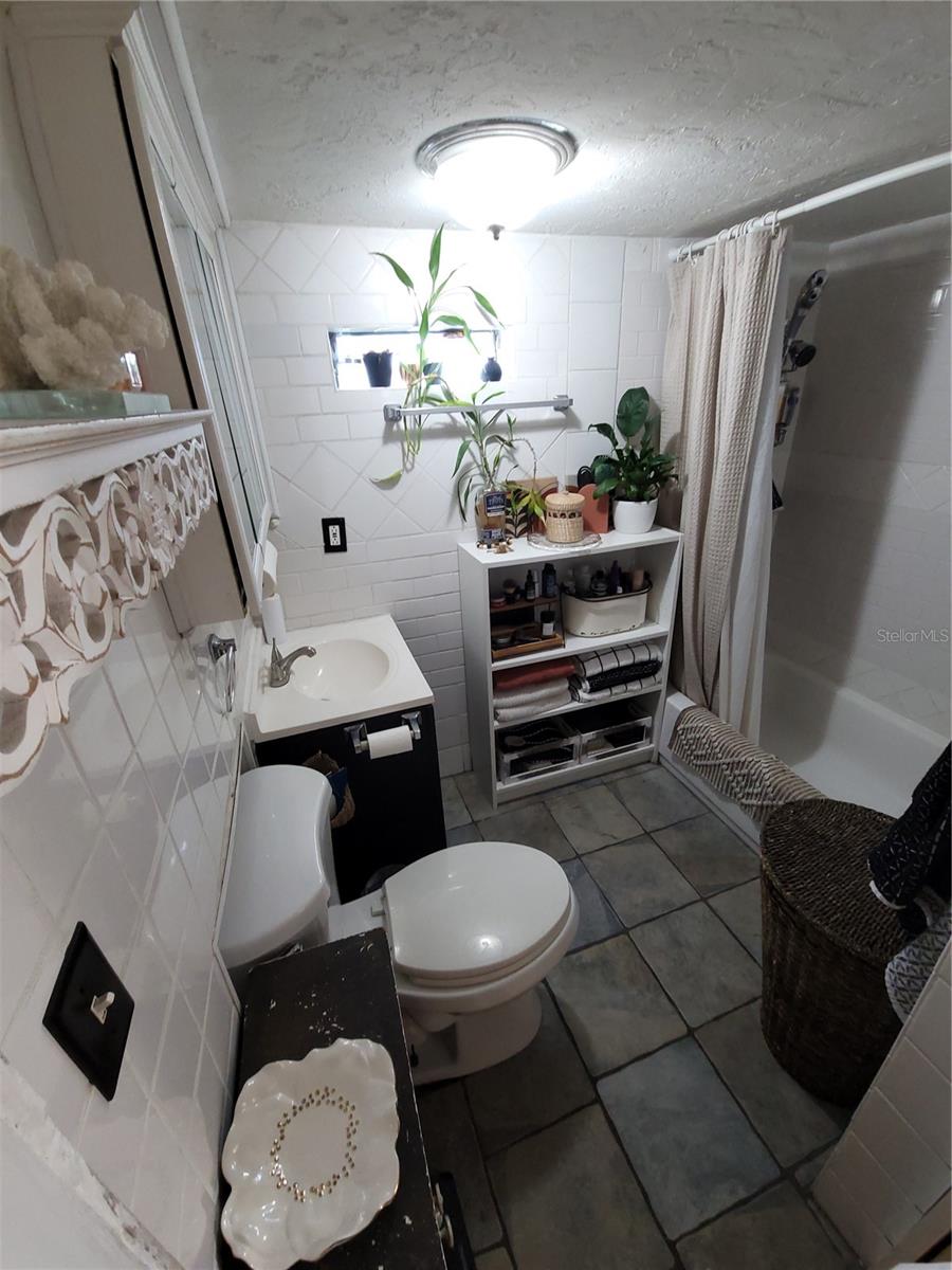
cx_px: 476
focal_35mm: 13
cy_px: 635
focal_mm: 2.2
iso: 320
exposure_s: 1/15
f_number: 2.2
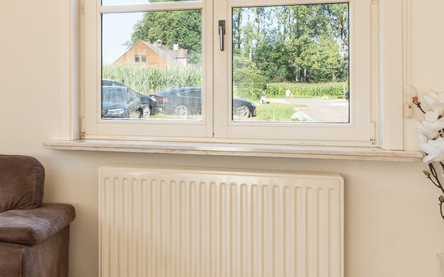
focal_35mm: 67
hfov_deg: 25.4
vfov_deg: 19.4
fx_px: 811
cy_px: 113
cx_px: -164
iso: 250
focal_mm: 17
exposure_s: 1/25
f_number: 11
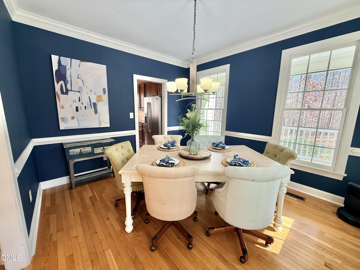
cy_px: 135
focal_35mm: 14
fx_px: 146
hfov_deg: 102.1
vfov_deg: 85.7
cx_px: 180
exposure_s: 1/120
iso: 160
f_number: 2.2
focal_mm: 2.22
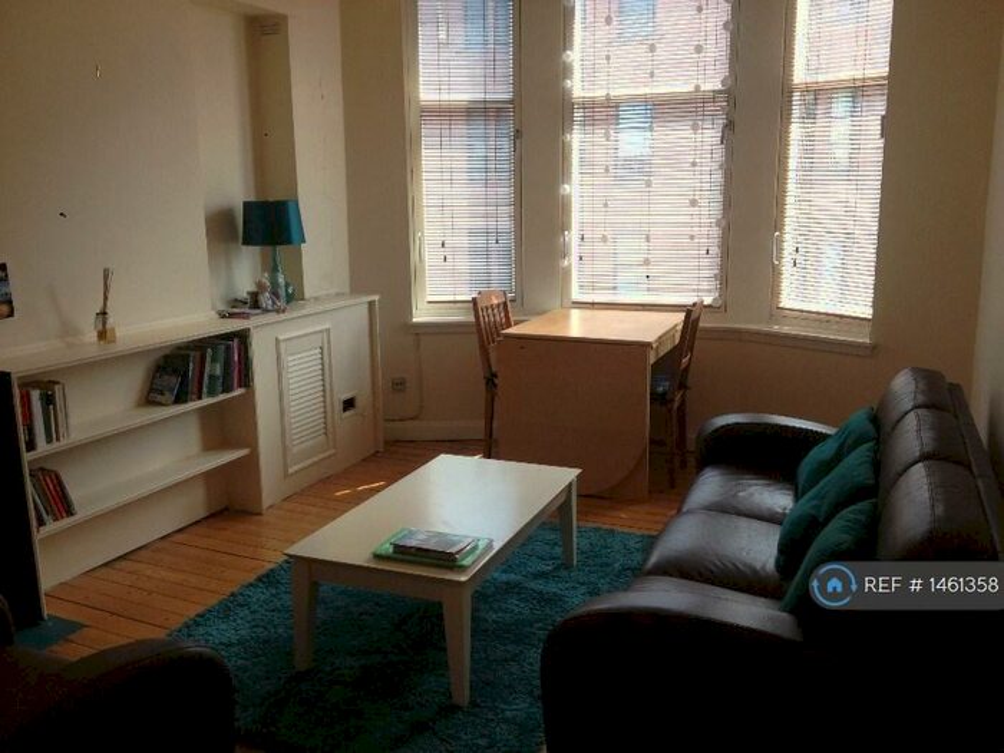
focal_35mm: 35
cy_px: 376
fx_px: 1015
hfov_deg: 52.6
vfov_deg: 40.7
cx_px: 502
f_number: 2.4
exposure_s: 1/120
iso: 64
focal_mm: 4.28
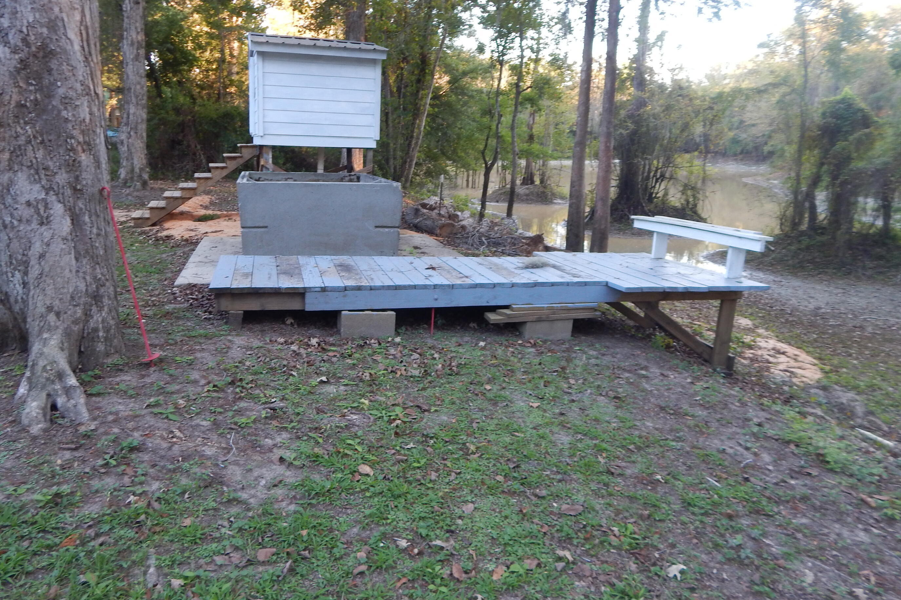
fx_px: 626
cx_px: 418
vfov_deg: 51.3
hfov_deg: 71.4
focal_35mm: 25
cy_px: 284
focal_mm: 4
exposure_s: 1/30
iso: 125
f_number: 3
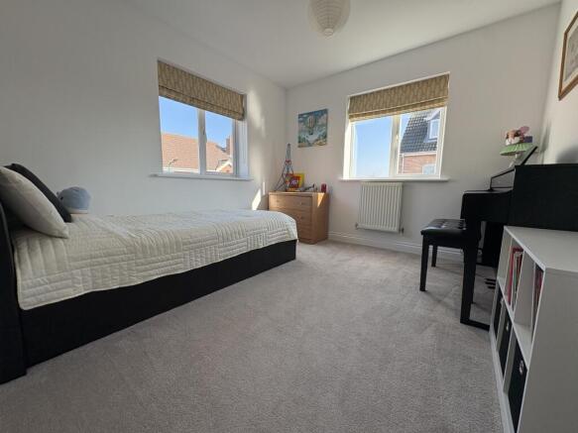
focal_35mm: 14
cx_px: 289
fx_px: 234
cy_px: 216
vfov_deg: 85.7
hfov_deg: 102.1
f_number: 2.2
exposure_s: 1/277
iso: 64
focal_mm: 2.22
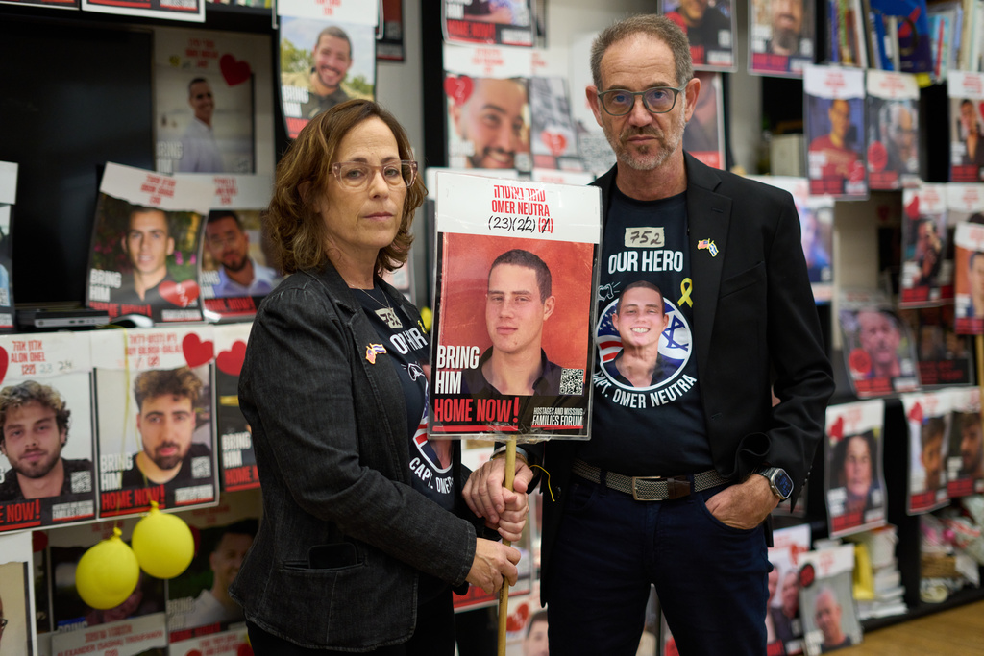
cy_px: 328
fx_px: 1367
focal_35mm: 50
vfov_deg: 27.0
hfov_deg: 39.6
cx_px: 492
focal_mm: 50
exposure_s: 1/500
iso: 640
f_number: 1.8
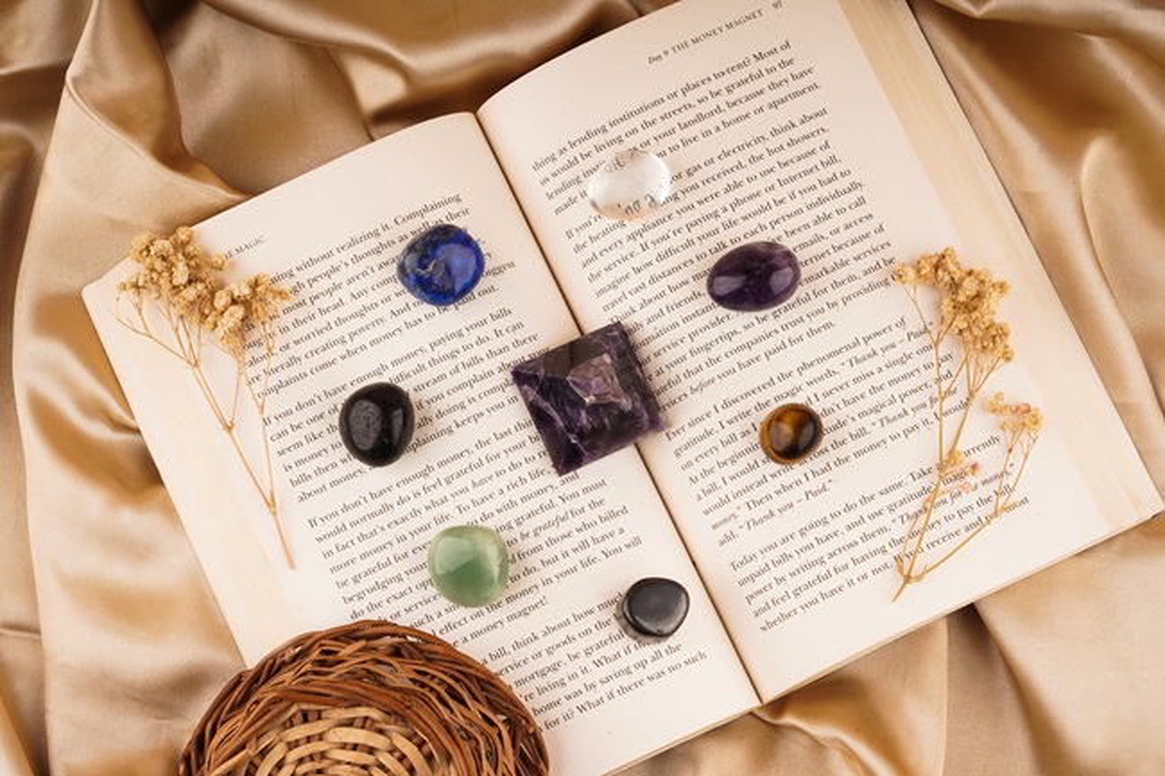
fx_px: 2912
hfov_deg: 22.6
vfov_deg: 15.2
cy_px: 388
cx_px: 582
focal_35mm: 90
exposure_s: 1/160
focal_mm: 90
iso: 160
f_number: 22
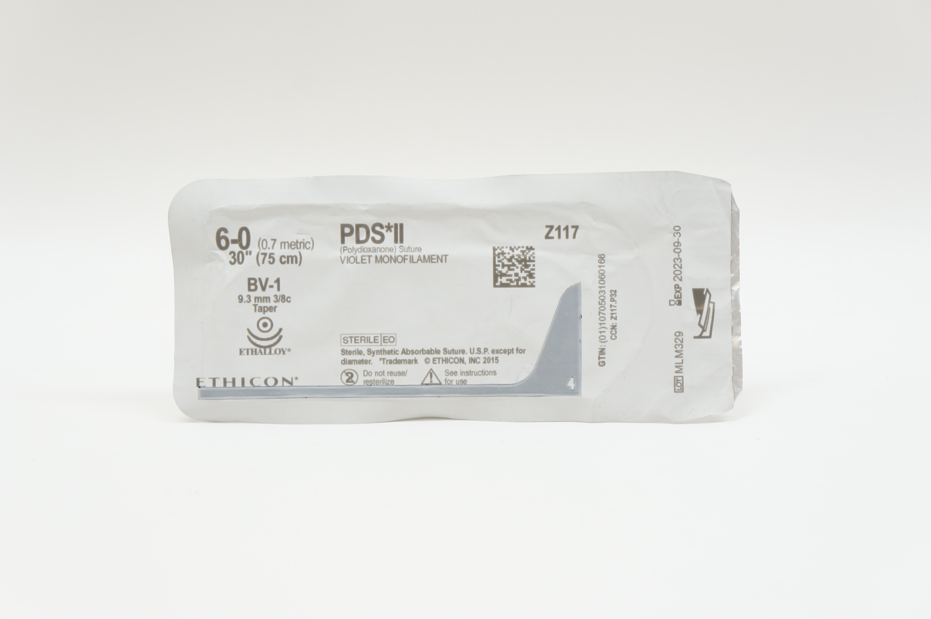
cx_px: 466
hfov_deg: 34.2
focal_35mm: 58
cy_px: 310
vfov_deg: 23.1
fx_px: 1511
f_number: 6.3
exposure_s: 1/50
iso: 400
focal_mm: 39
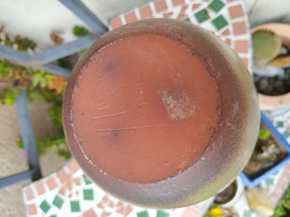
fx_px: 201
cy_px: 108
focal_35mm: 24
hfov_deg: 71.6
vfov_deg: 56.8
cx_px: 145
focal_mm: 3.94
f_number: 1.9
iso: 250
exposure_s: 1/33
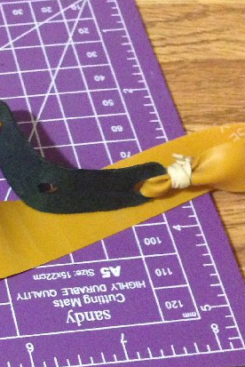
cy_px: 240
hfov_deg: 14.6
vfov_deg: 23.8
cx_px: -159
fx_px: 866
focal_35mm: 85
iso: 500
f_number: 2.4
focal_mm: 4.12
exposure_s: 1/15
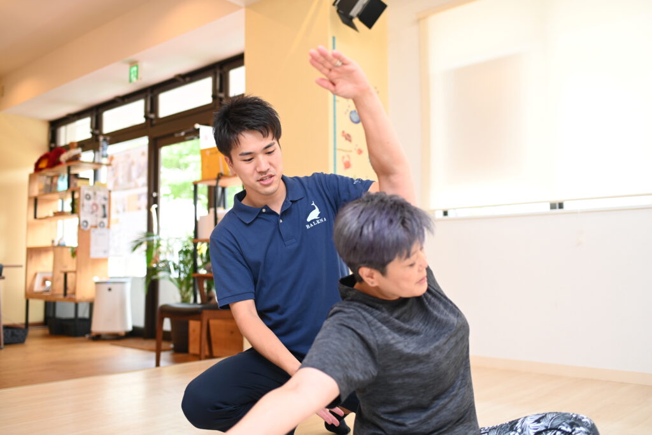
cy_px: 218
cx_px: 326
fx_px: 634
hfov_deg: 54.4
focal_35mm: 35
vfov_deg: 37.9
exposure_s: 1/160
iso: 250
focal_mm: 35
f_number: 2.5
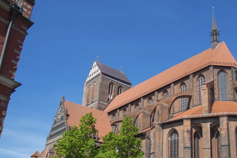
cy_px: 118
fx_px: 277
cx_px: 158
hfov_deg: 45.7
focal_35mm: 42
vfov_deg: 31.3
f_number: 7.1
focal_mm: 24
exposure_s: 1/800
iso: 200
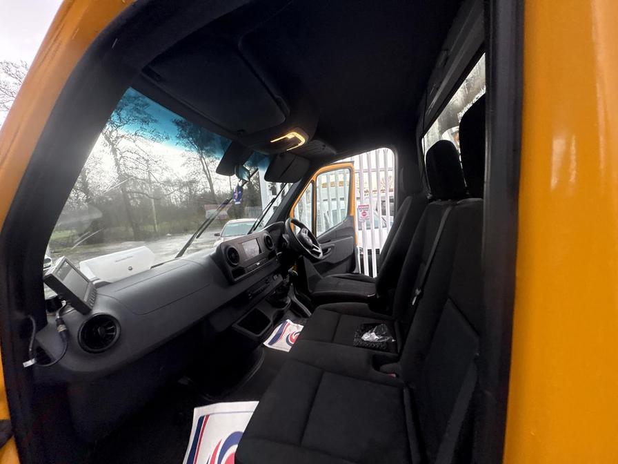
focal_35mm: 14
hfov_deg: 102.1
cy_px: 232
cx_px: 309
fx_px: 250
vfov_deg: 85.7
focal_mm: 2.22
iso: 200
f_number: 2.2
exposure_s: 1/99
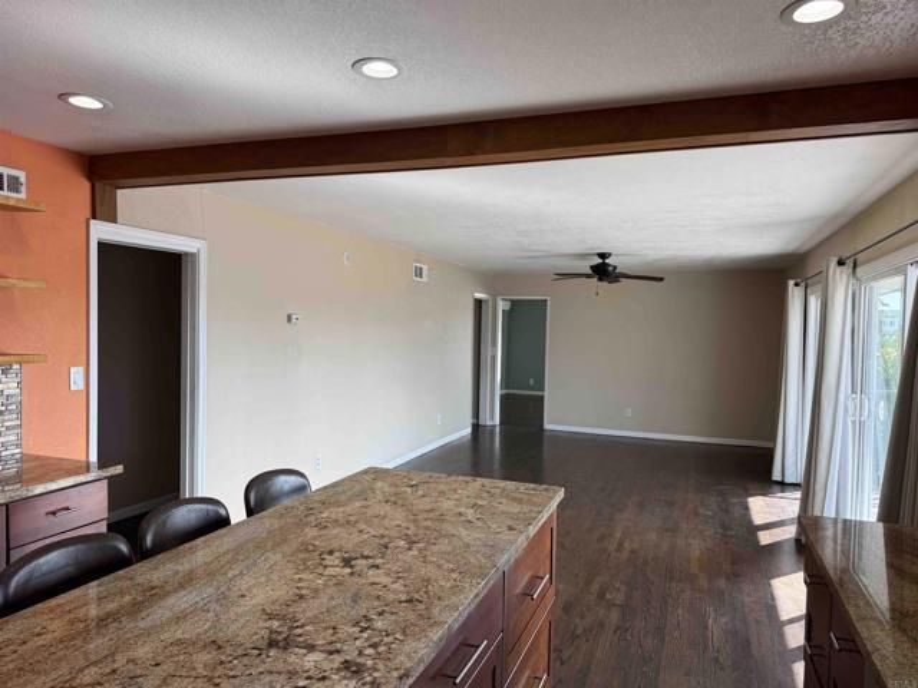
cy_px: 344
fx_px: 636
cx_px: 459
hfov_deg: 71.6
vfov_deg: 56.8
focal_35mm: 24
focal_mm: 6.76
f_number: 1.78
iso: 64
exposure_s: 1/223
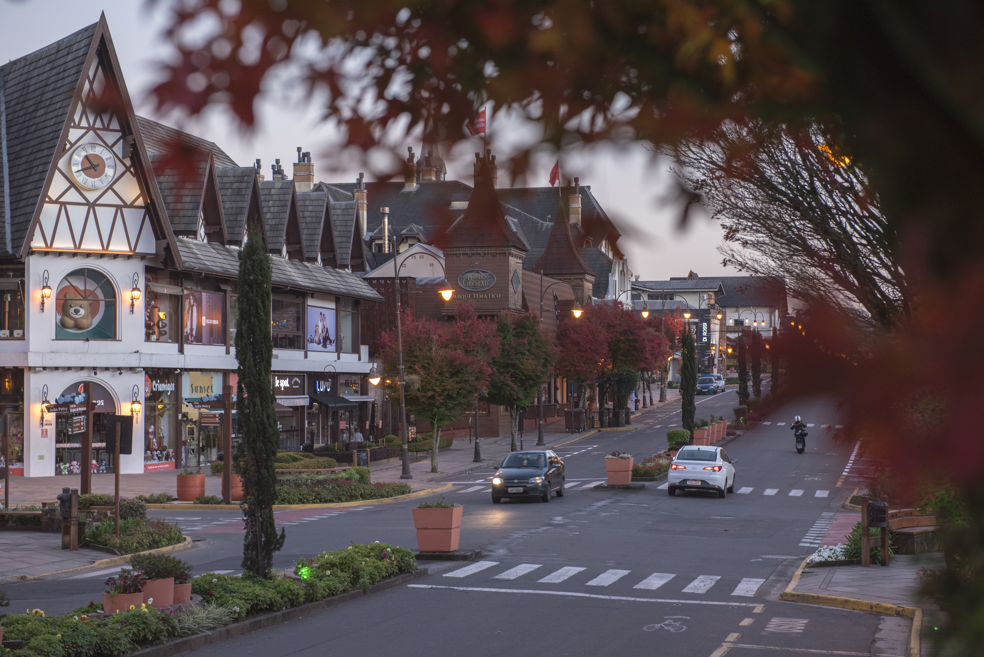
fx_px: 1914
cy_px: 328
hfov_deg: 28.8
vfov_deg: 19.5
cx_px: 492
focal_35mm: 70
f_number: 5.6
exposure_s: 1/80
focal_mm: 70
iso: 1000
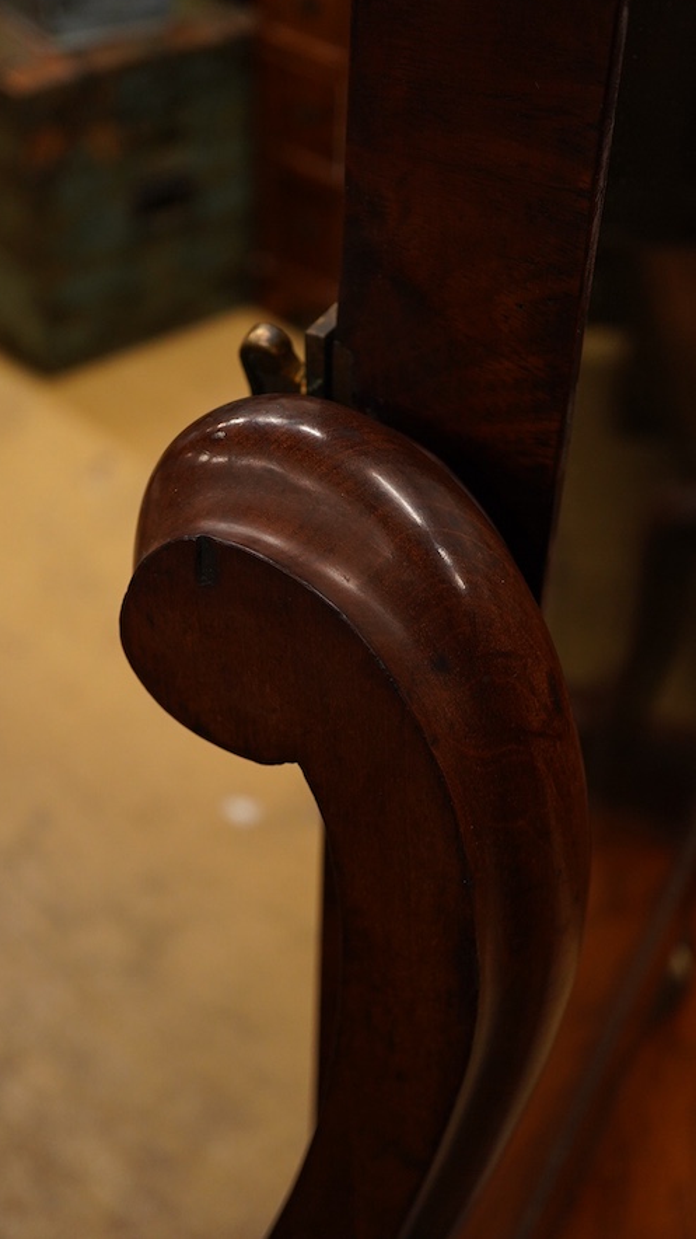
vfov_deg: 42.9
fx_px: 1575
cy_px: 610
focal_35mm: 48
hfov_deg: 24.9
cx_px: 298
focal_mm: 30
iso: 1250
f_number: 3.5
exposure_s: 1/125
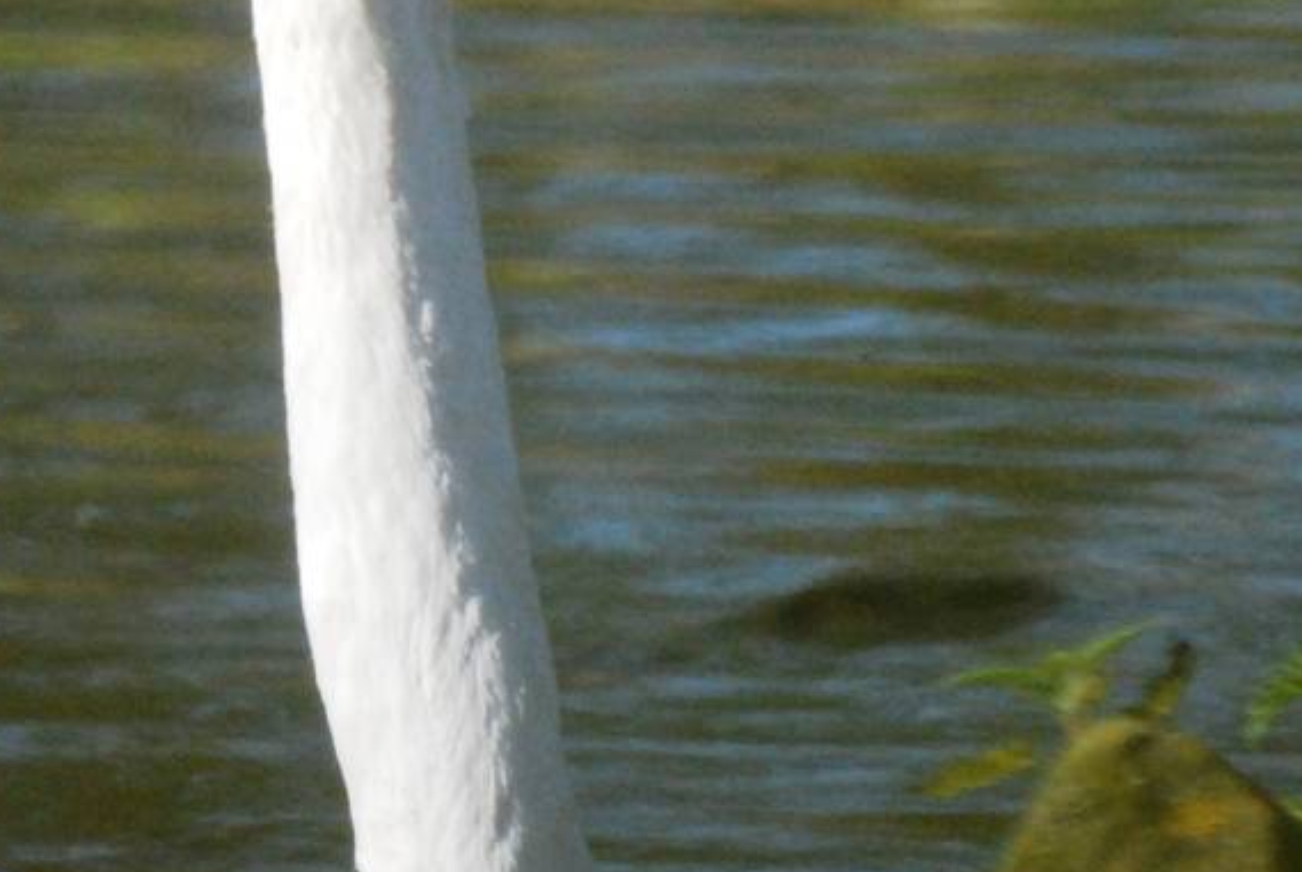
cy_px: 255
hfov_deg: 1.6
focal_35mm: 1265
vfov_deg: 1.1
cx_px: 300
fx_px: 45809
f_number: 6.3
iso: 1000
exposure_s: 1/2500
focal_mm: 300
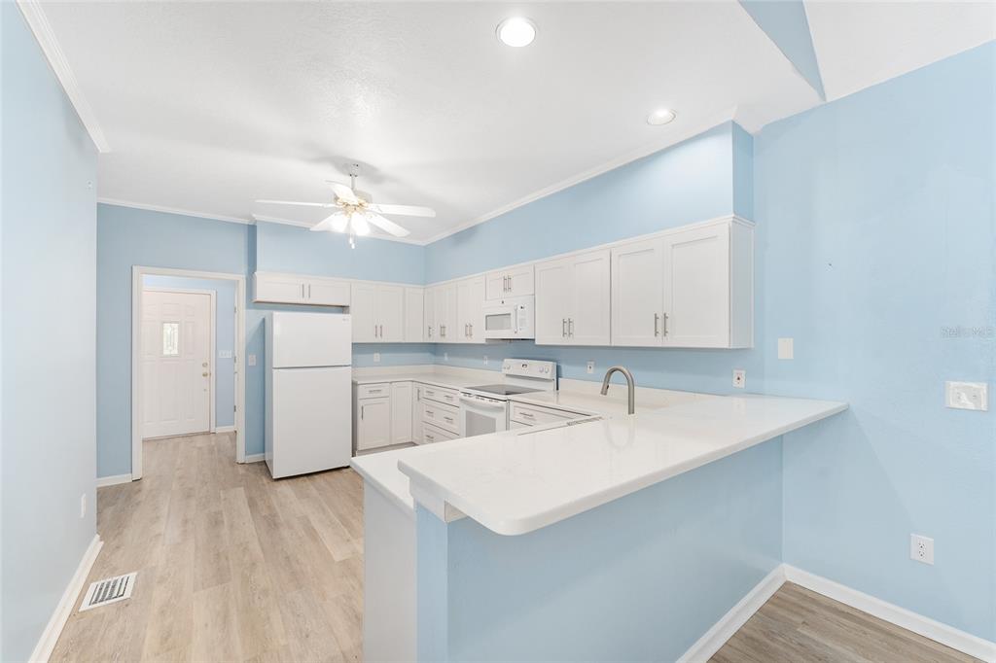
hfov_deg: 104.3
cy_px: 332
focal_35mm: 14
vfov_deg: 81.2
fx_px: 387
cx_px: 498
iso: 400
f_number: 7.1
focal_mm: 14
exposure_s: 1/8
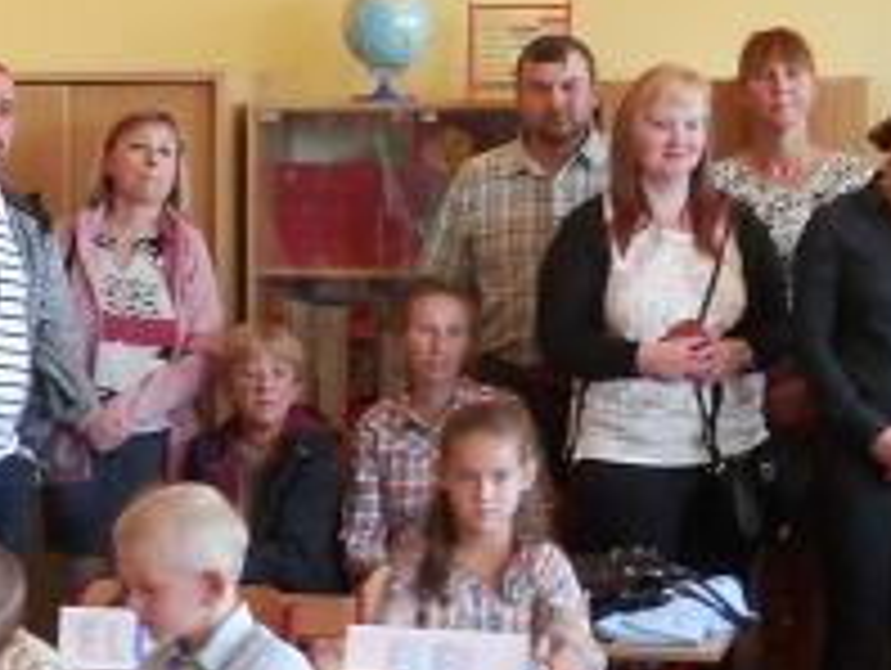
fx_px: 3118
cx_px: 158
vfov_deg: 12.2
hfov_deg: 16.1
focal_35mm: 121
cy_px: 580
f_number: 4.2
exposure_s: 1/10
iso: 250
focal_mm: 10.8
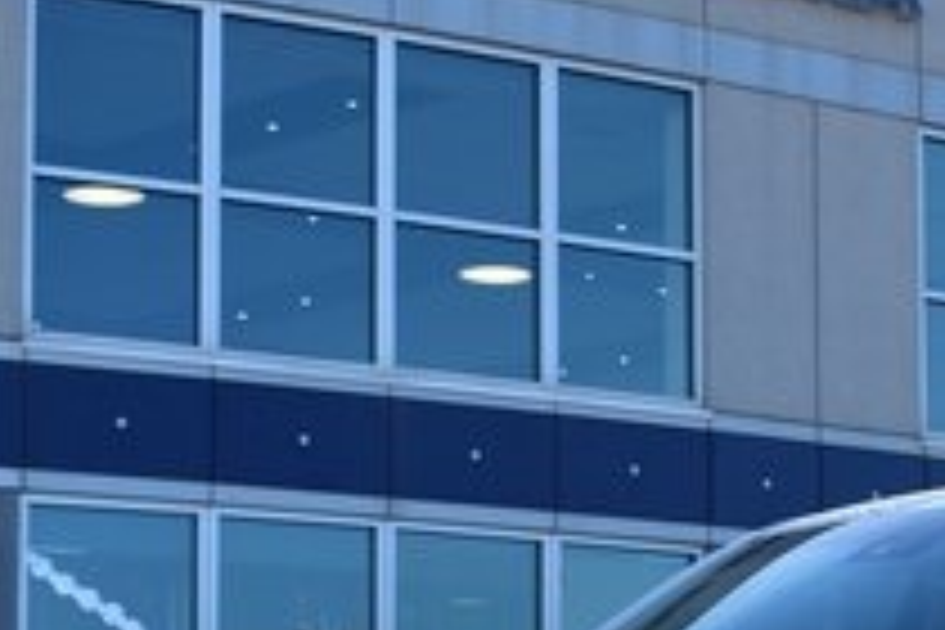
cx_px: 1004
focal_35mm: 133
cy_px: 698
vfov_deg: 10.2
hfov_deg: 15.1
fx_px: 3478
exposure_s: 1/200
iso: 100
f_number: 7.1
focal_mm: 29
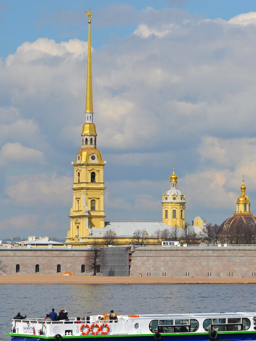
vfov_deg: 11.4
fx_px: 1716
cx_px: 209
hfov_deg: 8.5
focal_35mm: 174
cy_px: 184
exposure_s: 1/320
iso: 100
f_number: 9
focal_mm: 68
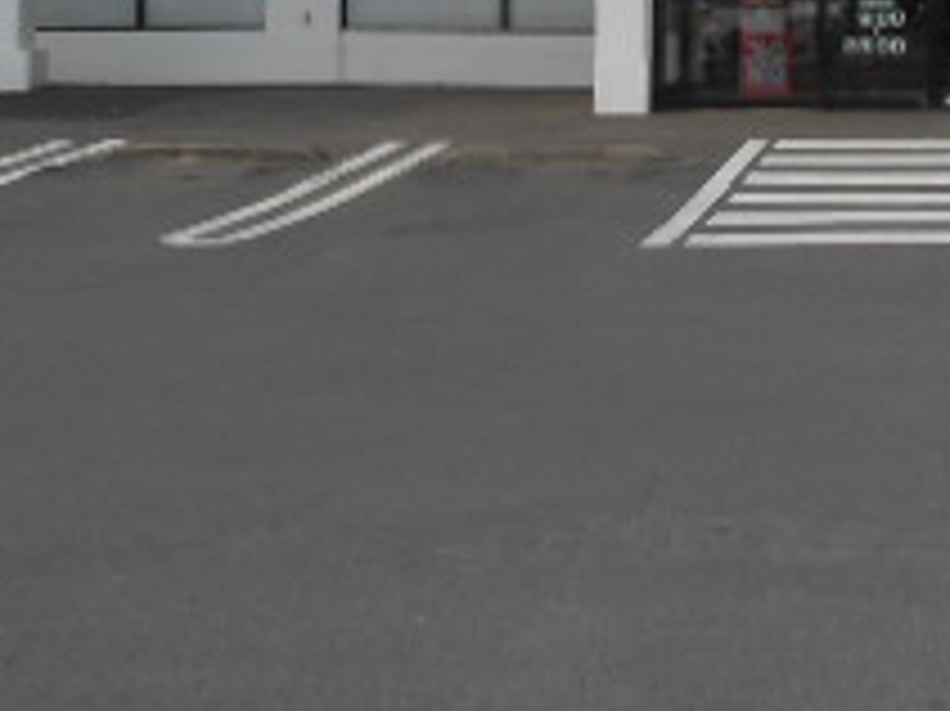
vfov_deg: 17.5
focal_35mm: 79
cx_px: 905
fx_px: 2167
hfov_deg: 23.9
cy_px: -212
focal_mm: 4.6
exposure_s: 1/800
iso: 80
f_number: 3.2
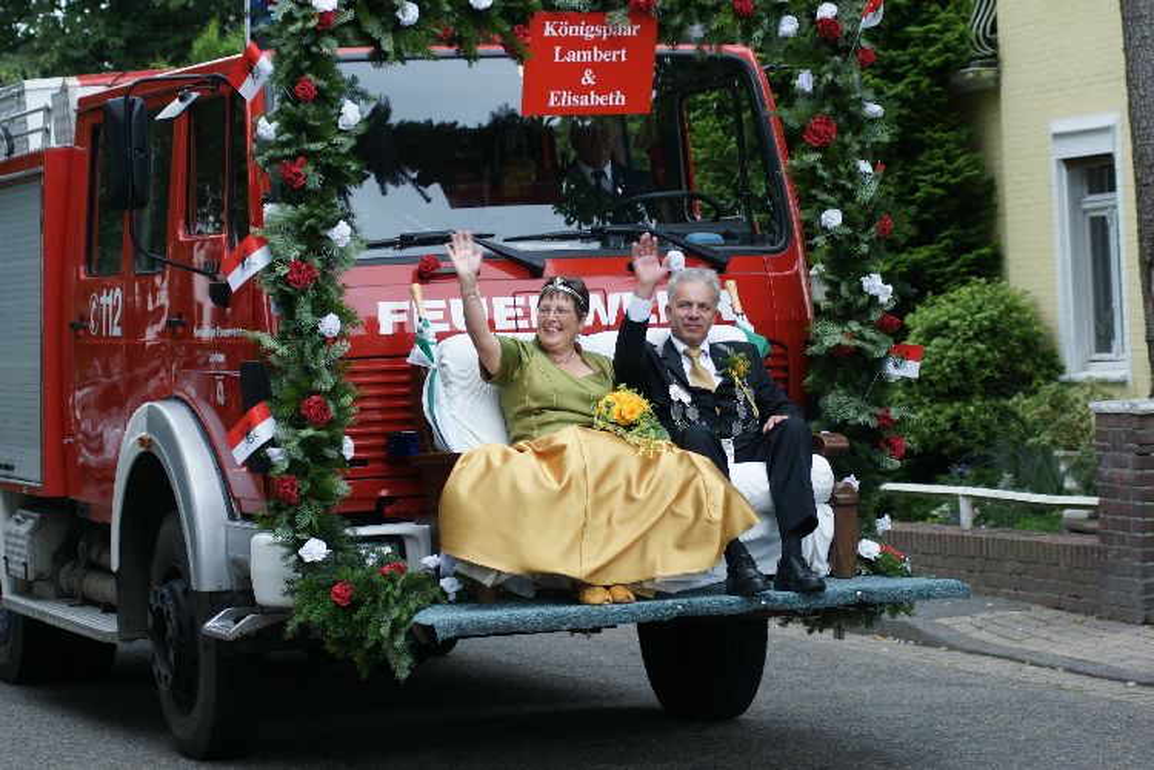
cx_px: 577
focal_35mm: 112
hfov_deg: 18.2
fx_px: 3606
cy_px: 385
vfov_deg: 12.2
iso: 400
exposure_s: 1/125
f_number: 4.5
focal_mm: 75
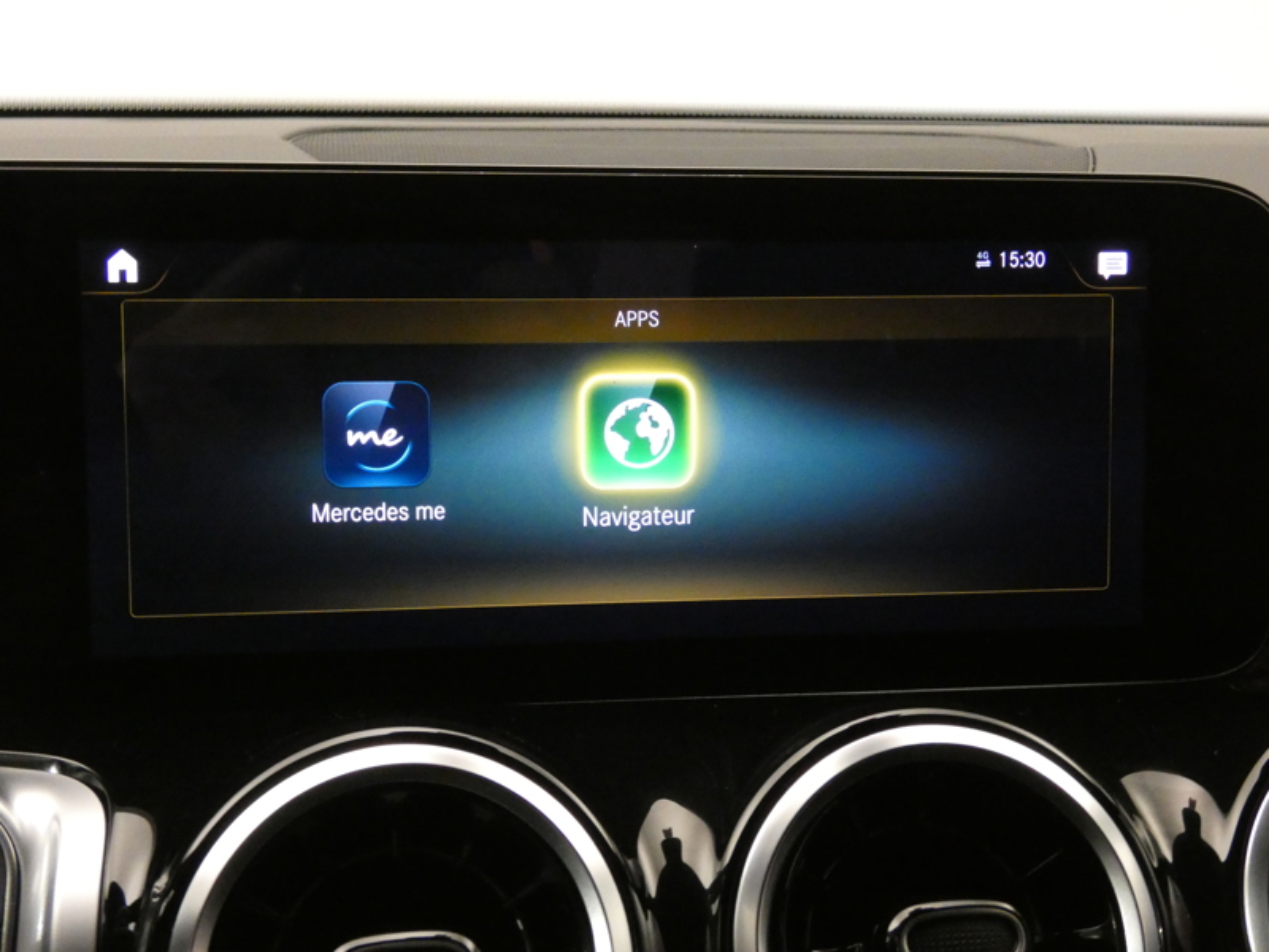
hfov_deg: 39.7
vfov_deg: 30.3
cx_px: 634
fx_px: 1760
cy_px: 476
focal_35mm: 48
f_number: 3.8
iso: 1600
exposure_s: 1/20
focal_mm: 8.6
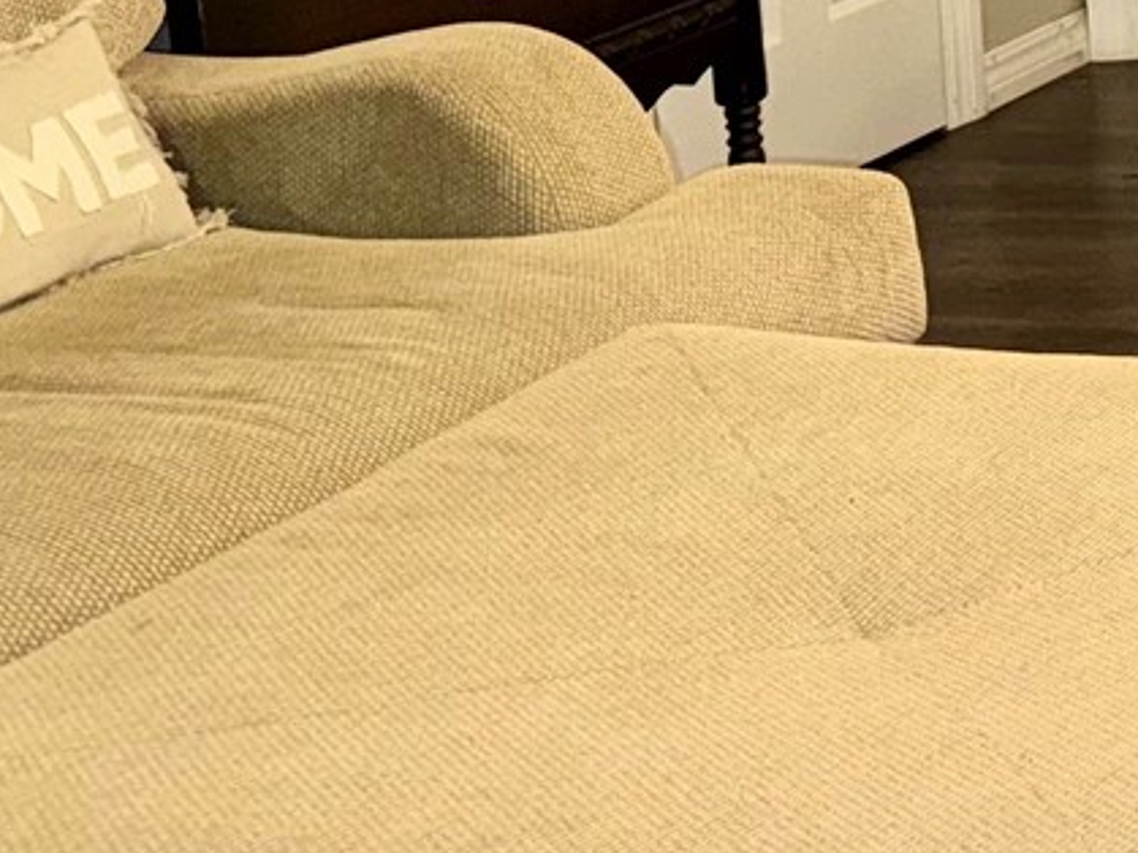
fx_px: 3615
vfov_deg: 12.6
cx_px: 2034
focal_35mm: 110
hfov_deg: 15.4
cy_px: -532
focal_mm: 6.76
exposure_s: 1/15
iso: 125
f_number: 1.78
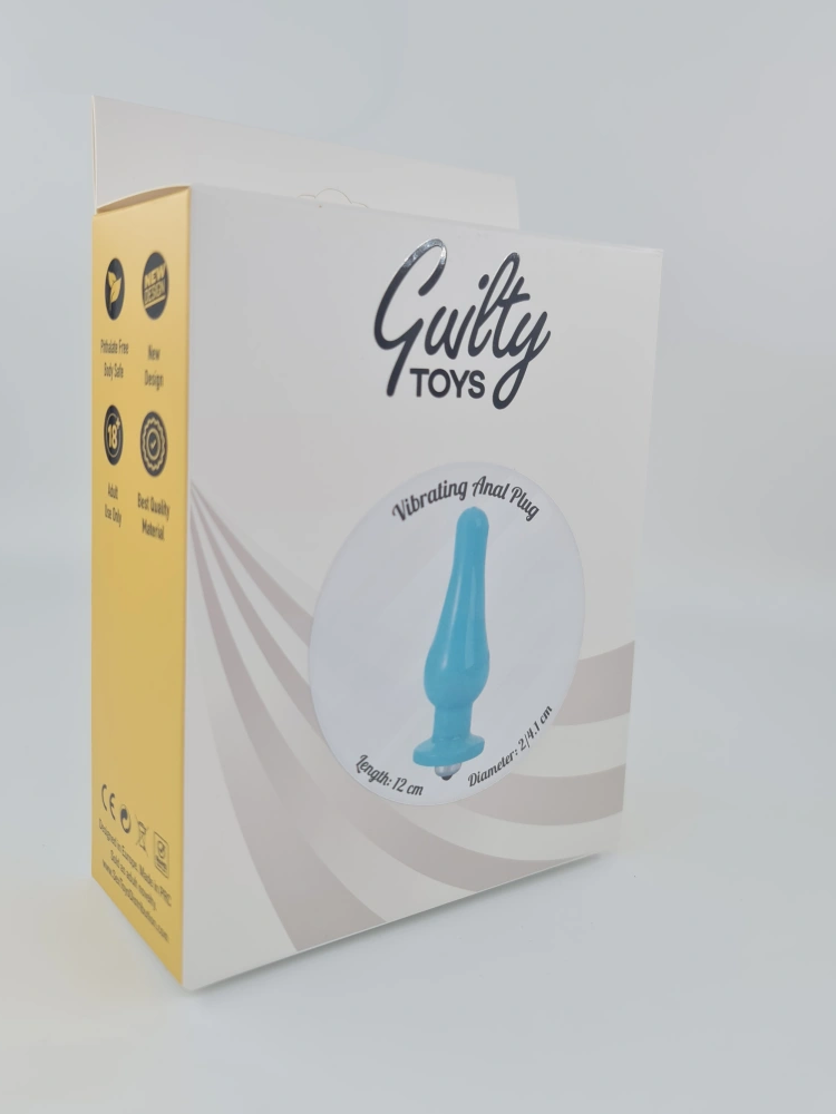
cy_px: 489
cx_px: 388
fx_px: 966
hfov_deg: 46.8
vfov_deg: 59.8
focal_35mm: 30
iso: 50
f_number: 1.8
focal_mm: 7
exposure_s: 1/314
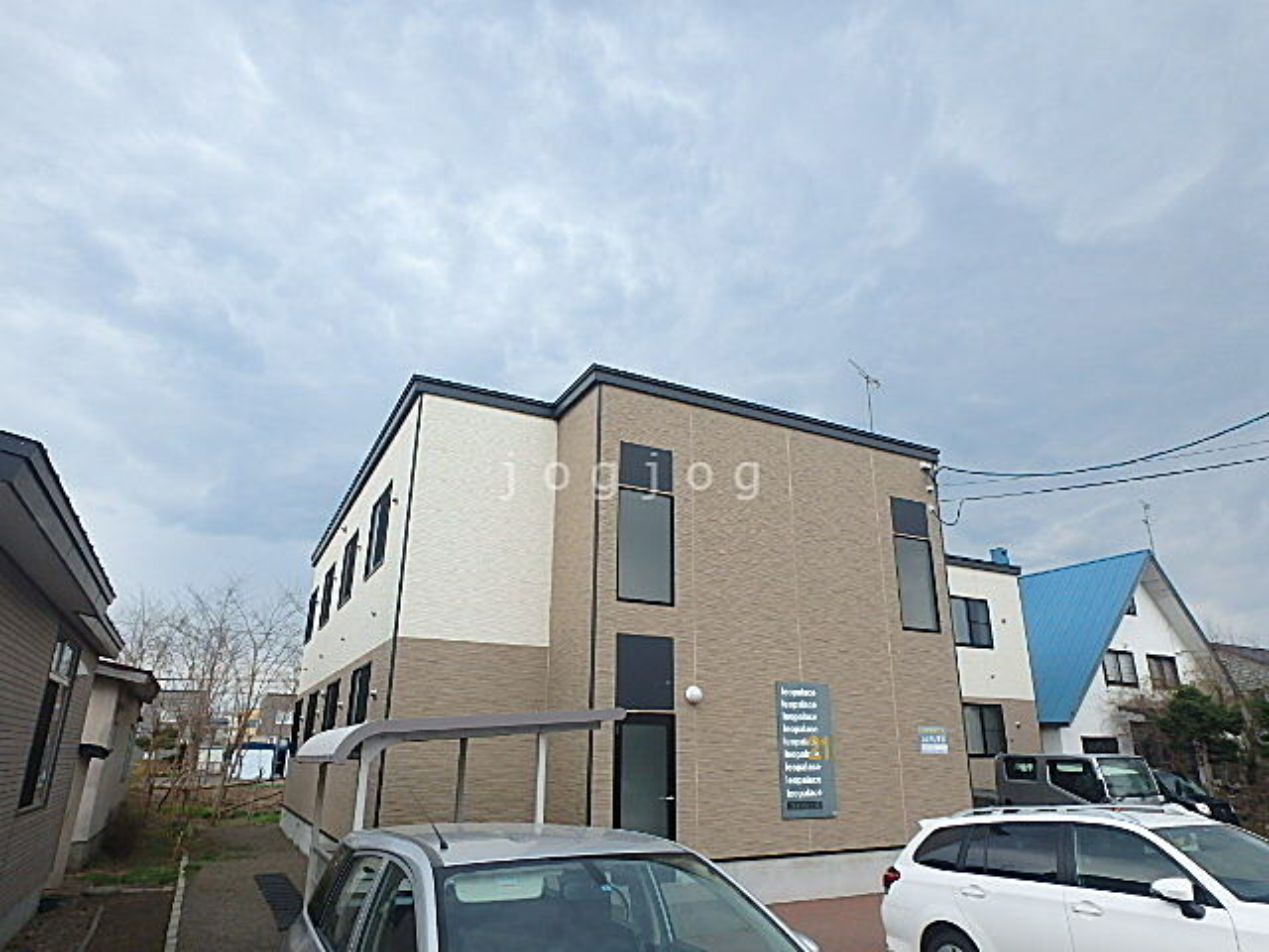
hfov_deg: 79.0
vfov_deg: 63.4
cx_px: 634
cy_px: 476
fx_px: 770
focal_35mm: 21
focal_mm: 3.7
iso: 125
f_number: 3.5
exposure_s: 1/320
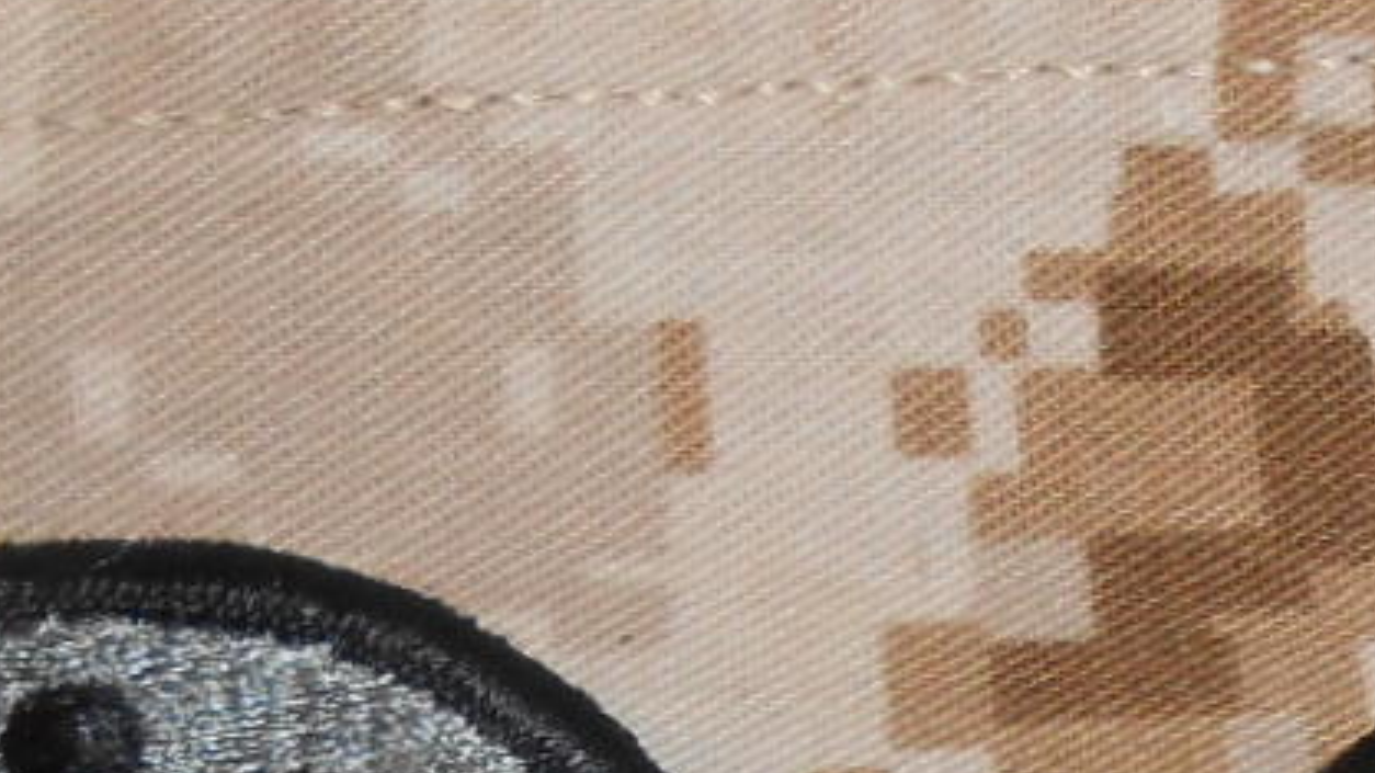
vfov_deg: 9.1
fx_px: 4557
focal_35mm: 125
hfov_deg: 17.1
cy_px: 1582
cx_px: 954
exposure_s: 1/25
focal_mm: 5.3
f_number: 11.9
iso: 200
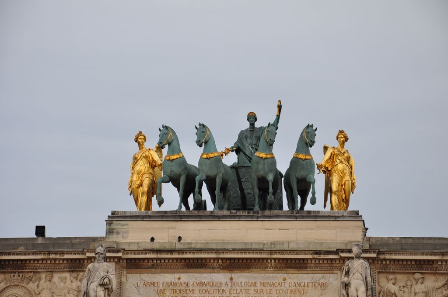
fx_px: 1957
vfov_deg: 8.7
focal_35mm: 158
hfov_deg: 13.1
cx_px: 224
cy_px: 148
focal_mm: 105
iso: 200
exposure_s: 1/125
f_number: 9
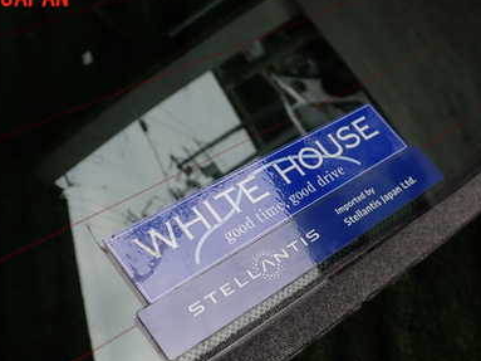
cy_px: 265
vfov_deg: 30.4
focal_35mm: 47
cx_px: 217
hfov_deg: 40.4
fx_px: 653
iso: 100
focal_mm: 5.4
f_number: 3.2
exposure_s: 1/400
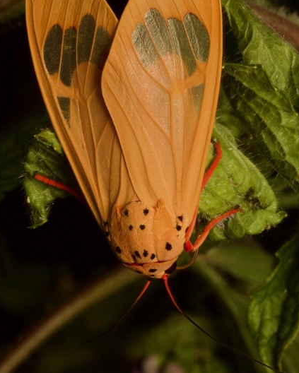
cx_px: 124
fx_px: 2122
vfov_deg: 10.0
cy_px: 134
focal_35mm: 192
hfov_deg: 8.1
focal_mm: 60
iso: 400
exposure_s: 1/80
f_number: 16
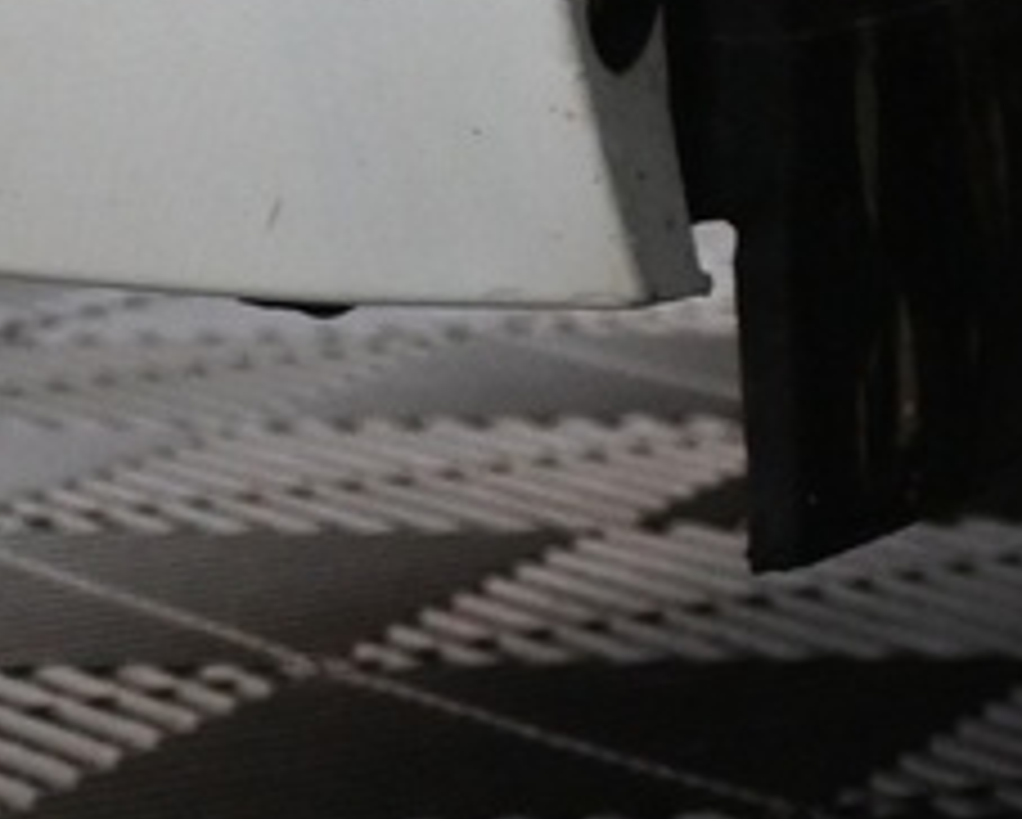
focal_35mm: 201
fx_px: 6085
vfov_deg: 7.5
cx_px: 3638
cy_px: -662
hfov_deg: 7.6
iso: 1400
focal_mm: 20
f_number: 3.8
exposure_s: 1/30
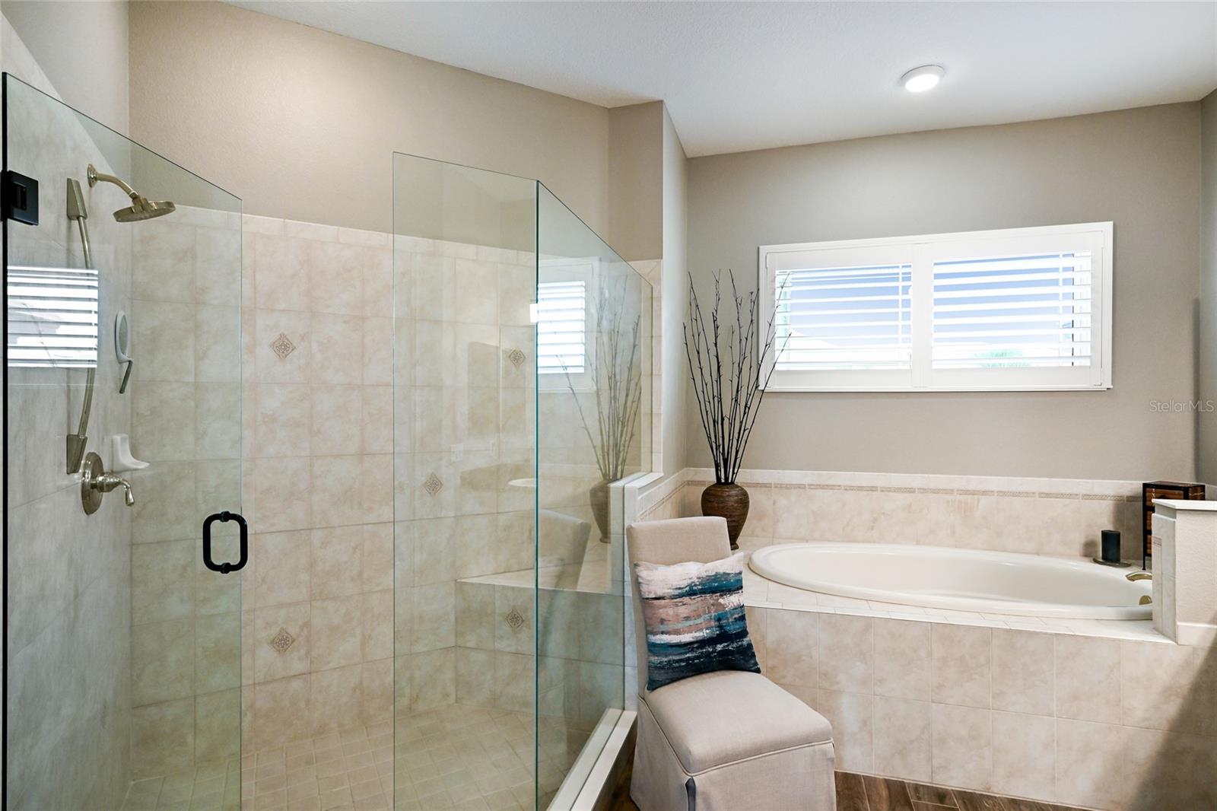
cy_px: 406
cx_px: 608
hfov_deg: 90.0
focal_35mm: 18
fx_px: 608
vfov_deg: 67.4
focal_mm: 18
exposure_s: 1/30
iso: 800
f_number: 8
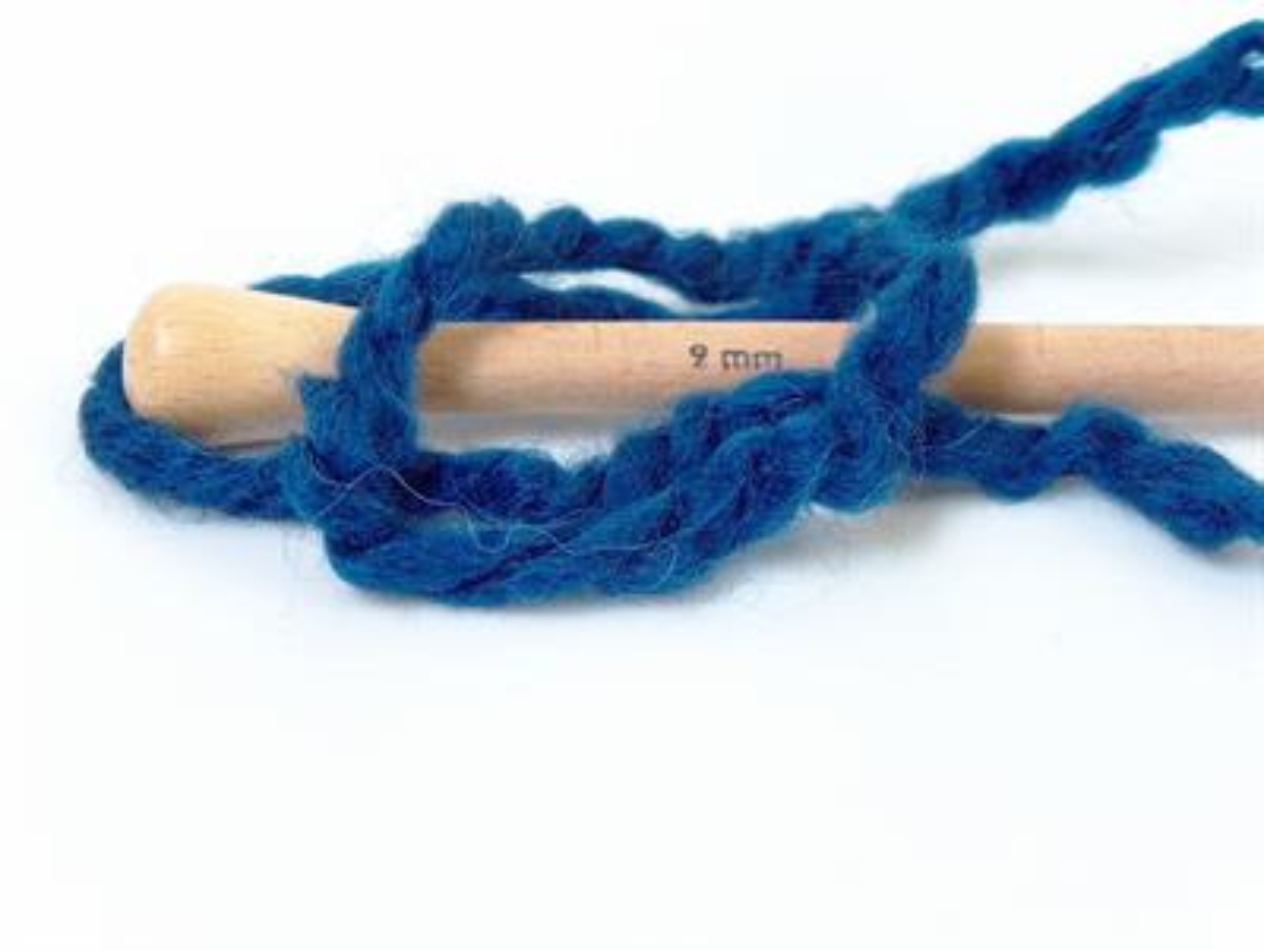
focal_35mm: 72
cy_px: 476
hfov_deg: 27.0
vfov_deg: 20.5
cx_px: 632
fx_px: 2632
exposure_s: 1/28.5
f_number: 2.9
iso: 200
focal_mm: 14.73
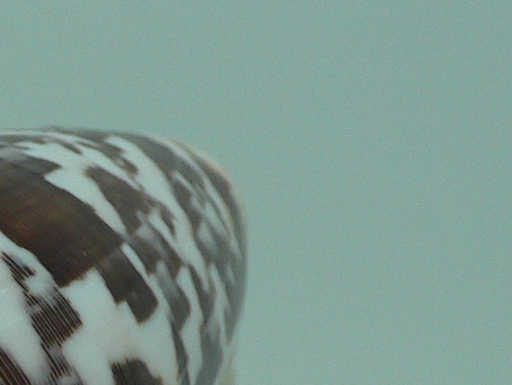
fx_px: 1834
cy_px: 364
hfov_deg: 15.6
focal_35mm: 124
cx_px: -18
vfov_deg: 11.9
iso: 80
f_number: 2.8
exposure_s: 1/80
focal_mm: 4.6
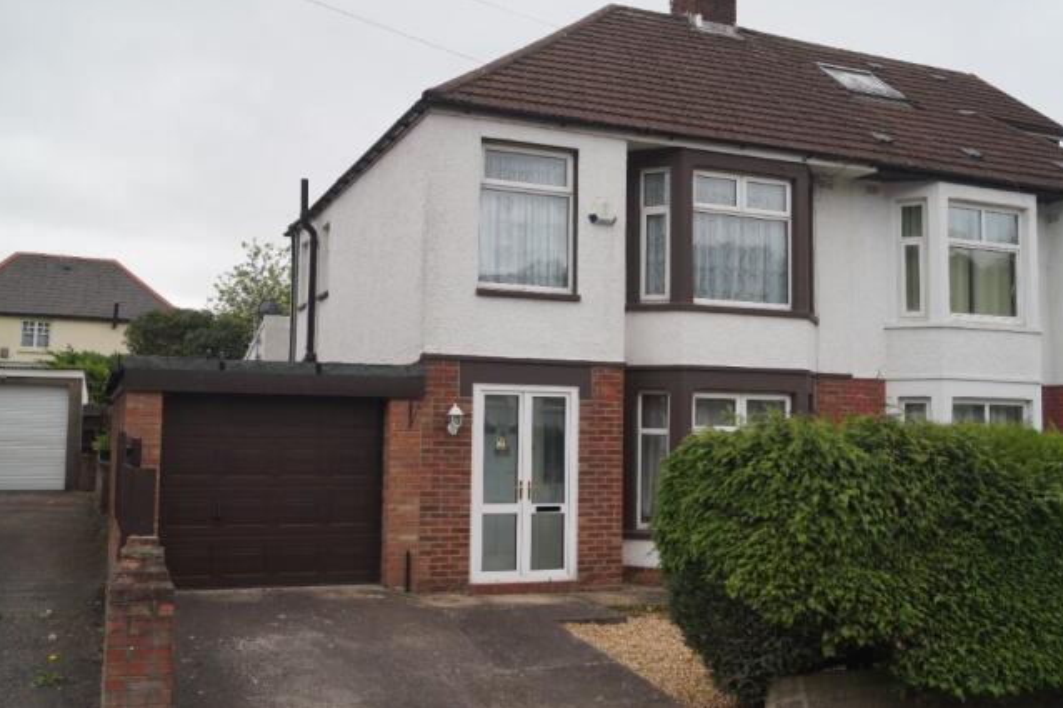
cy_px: 347
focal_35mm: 37
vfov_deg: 35.9
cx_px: 540
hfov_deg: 51.9
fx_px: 1092
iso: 100
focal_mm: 24
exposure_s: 1/200
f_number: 5.6
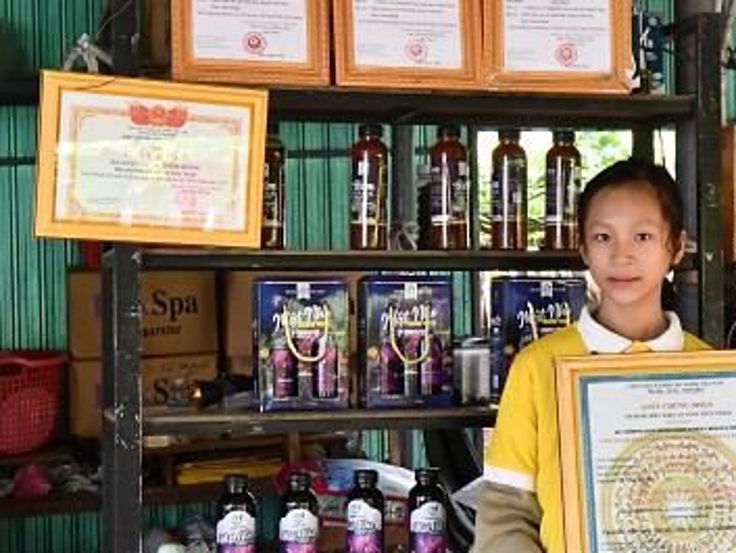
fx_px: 1808
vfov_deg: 17.4
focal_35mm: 85
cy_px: 284
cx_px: 523
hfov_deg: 22.9
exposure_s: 1/60
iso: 5000
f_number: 14
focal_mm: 35
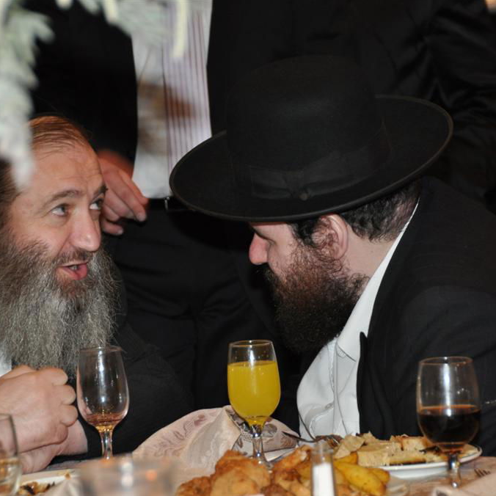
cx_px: 216
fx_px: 3285
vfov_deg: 8.6
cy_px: 248
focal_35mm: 203
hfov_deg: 8.6
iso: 800
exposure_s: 1/60
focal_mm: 105
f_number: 5.3
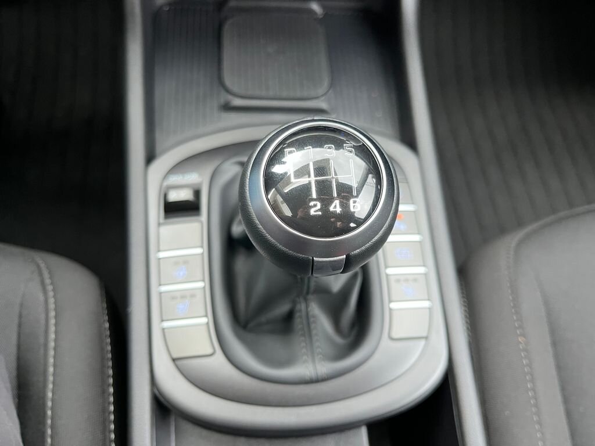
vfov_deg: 53.1
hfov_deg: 67.3
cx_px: 298
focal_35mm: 26
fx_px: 447
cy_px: 223
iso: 200
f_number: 1.6
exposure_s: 1/60
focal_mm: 5.1
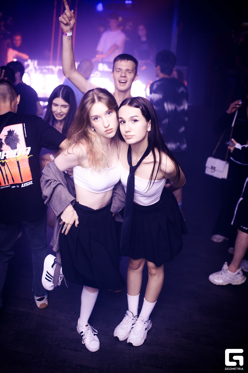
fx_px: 362
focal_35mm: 35
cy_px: 186
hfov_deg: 37.8
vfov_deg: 54.5
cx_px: 124
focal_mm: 35
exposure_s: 1/160
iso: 200
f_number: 2.2
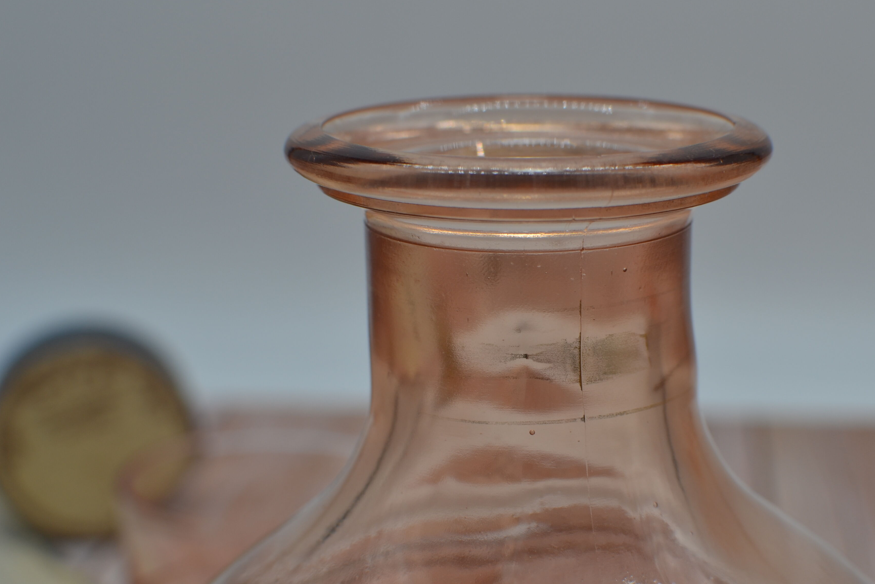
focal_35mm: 71
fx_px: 1718
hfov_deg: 28.5
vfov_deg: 19.2
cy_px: 357
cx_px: 549
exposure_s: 1/125
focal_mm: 35
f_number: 5.6
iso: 110
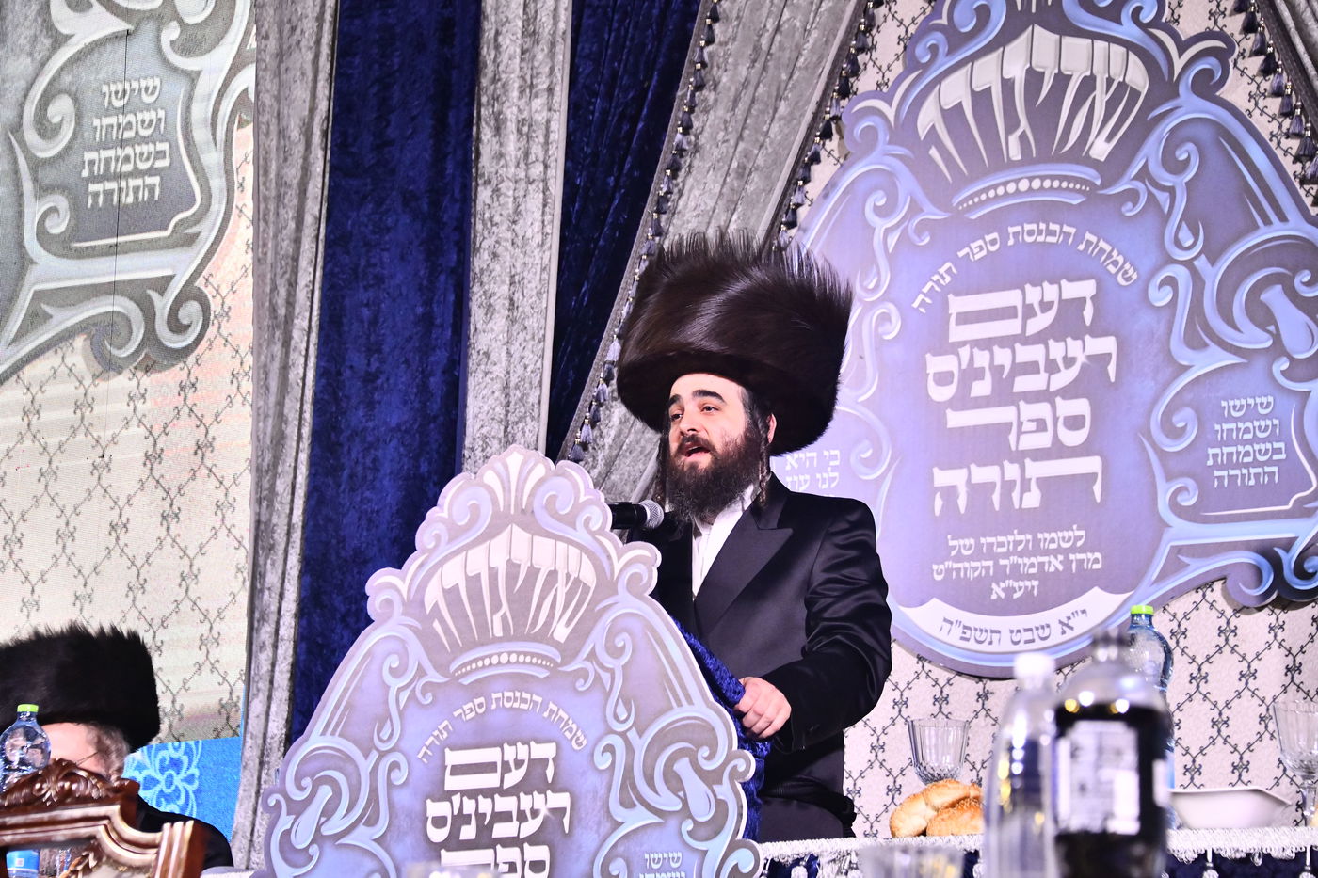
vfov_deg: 12.2
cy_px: 439
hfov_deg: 18.3
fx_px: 4100
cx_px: 659
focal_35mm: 112
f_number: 5.6
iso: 4000
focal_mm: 112
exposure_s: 1/160
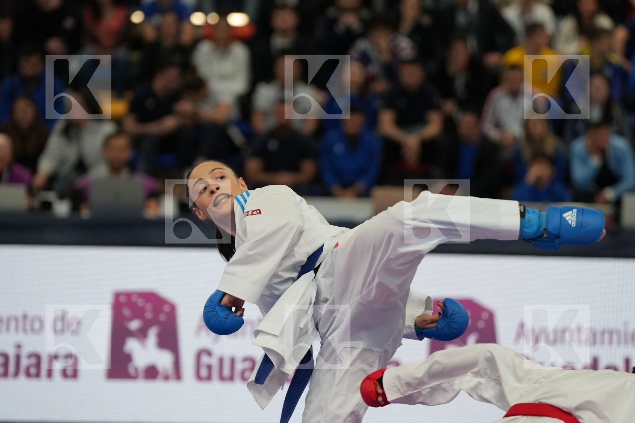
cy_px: 212
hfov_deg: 9.0
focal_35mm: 228
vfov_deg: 6.0
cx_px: 318
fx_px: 4021
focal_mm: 152
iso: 1600
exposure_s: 1/1000
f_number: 2.8
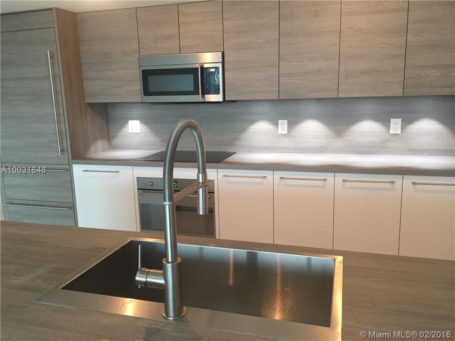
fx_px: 381
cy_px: 170
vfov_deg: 48.2
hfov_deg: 61.7
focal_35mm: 29
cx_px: 228
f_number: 2.2
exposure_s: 1/33
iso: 160
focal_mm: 4.15
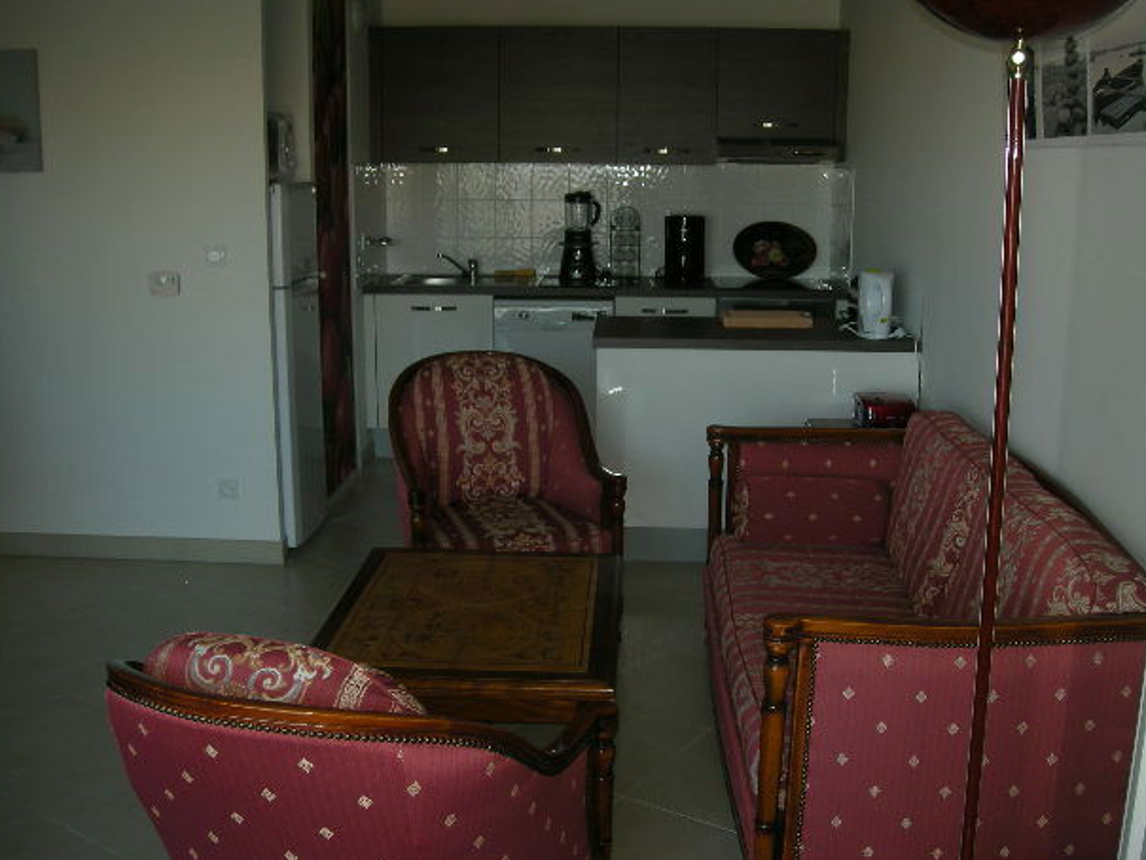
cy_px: 417
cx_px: 555
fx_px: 1225
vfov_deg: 38.7
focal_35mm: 37
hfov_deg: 50.1
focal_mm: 5.7
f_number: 2.8
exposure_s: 1/60
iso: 50
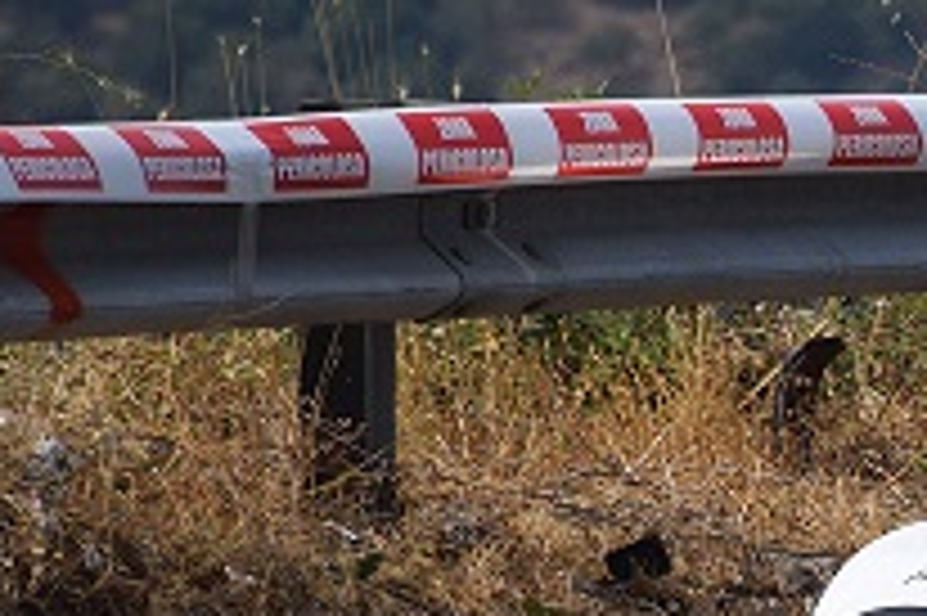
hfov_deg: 2.7
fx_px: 19708
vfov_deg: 1.8
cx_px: 1354
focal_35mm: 766
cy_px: 652
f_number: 6.3
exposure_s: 1/1600
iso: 400
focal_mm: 140
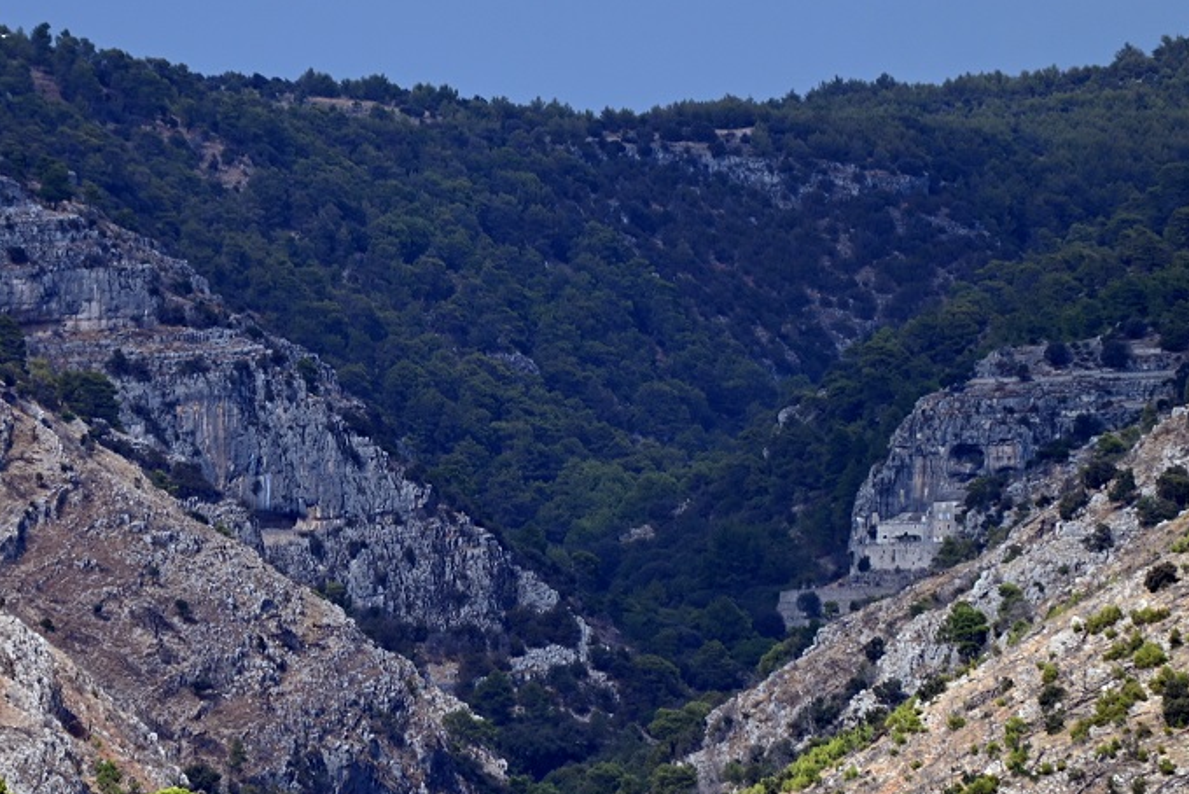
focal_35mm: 516
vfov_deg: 2.7
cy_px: 429
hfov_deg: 4.0
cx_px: 296
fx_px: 17049
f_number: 5.6
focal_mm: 270
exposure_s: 1/1000
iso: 180
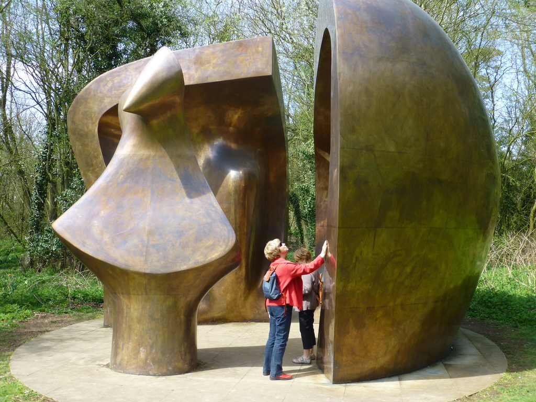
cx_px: 268
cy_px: 201
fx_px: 526
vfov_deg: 41.8
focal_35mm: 34
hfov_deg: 54.0
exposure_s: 1/200
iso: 100
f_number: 3.7
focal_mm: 6.1
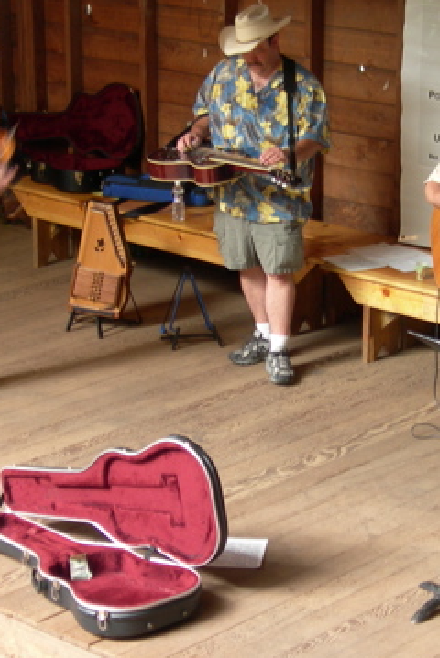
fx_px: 2068
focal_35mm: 113
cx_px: 297
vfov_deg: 18.1
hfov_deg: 12.1
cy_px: 330
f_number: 3.5
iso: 60
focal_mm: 12.7
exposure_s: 1/4
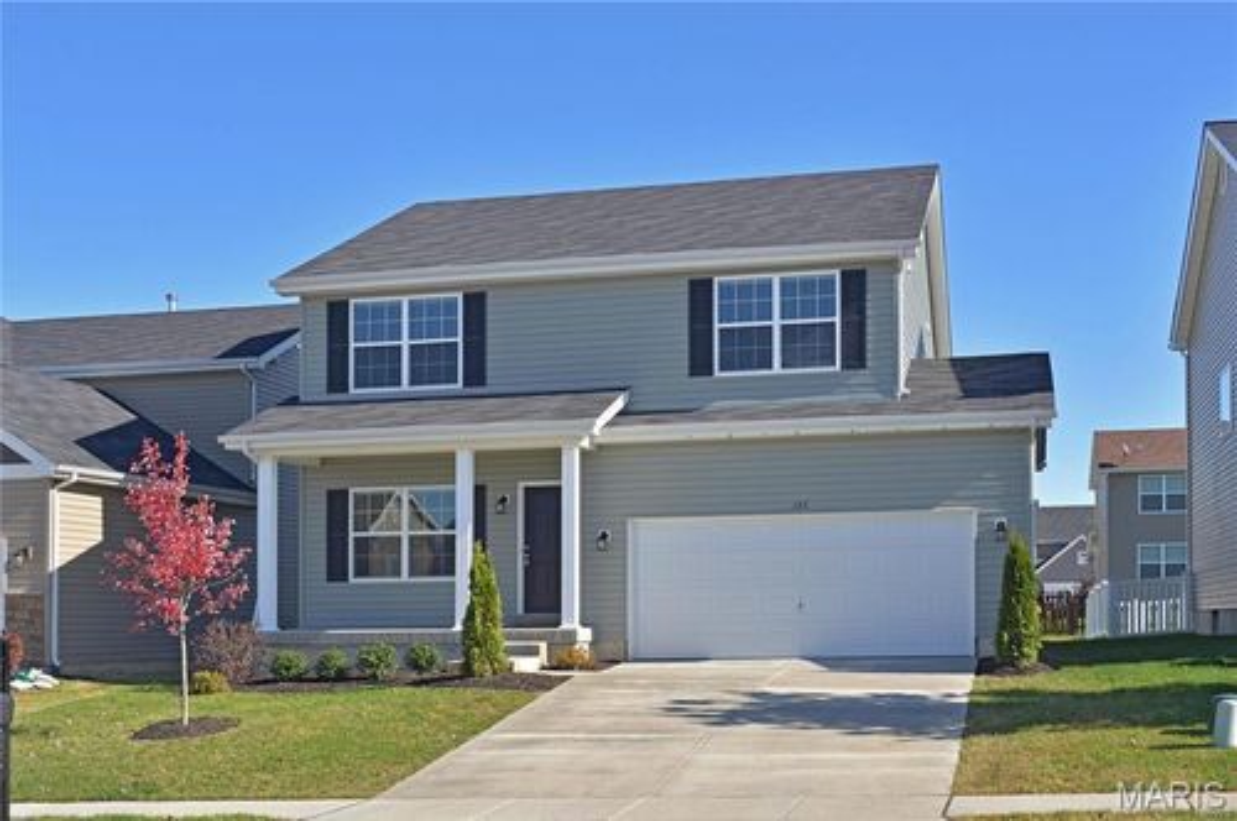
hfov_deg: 46.5
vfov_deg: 31.8
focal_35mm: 42
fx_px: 1441
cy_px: 410
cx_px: 618
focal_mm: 42
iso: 250
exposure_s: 1/250
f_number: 11
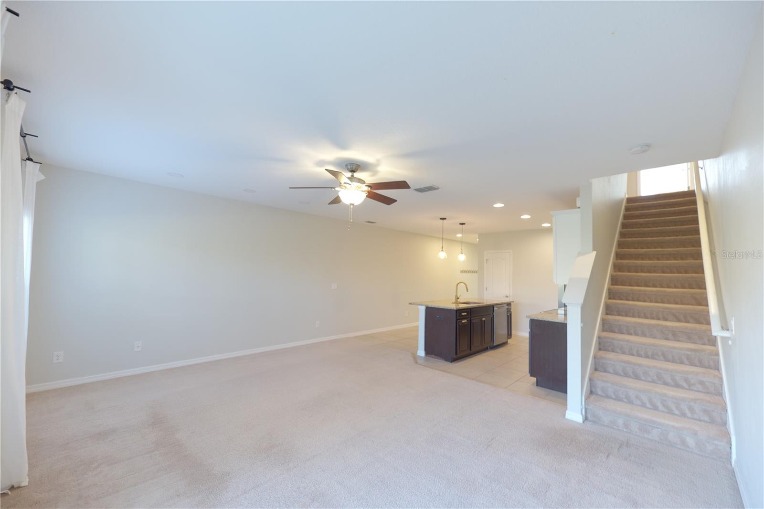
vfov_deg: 81.2
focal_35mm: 14
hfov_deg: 104.3
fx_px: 297
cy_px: 254
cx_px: 382
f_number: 2.8
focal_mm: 14
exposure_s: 1/30
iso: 250
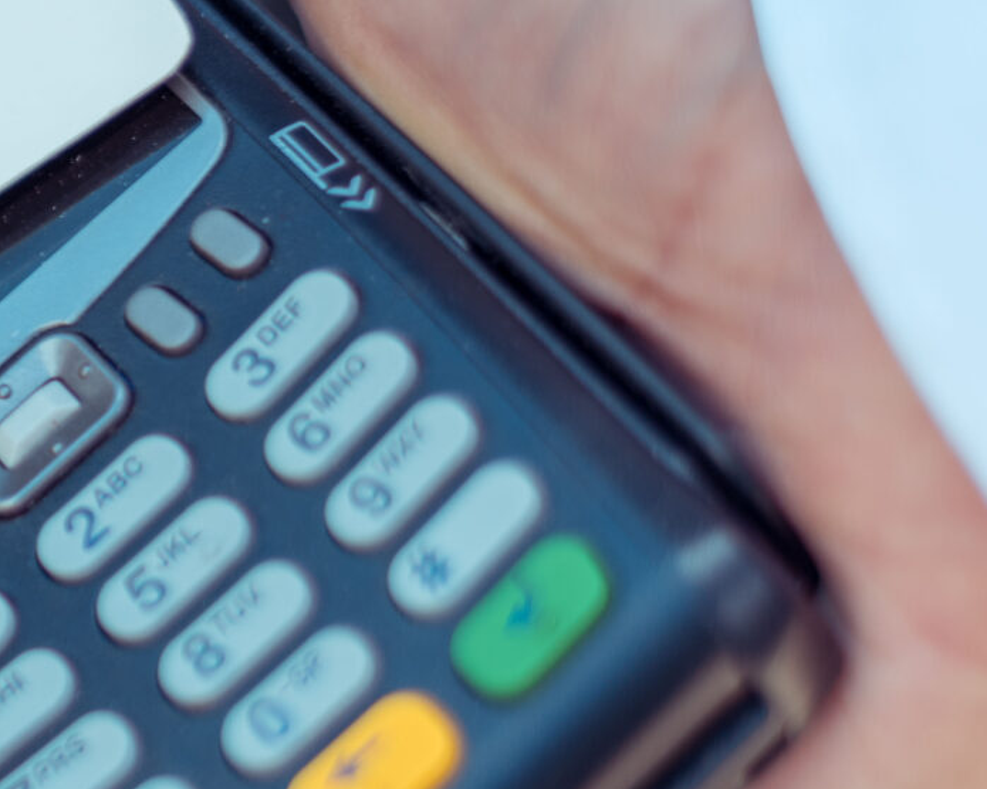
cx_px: -672
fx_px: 5054
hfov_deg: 10.6
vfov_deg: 8.9
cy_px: 326
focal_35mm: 173
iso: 100
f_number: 2
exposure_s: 1/500
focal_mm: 50
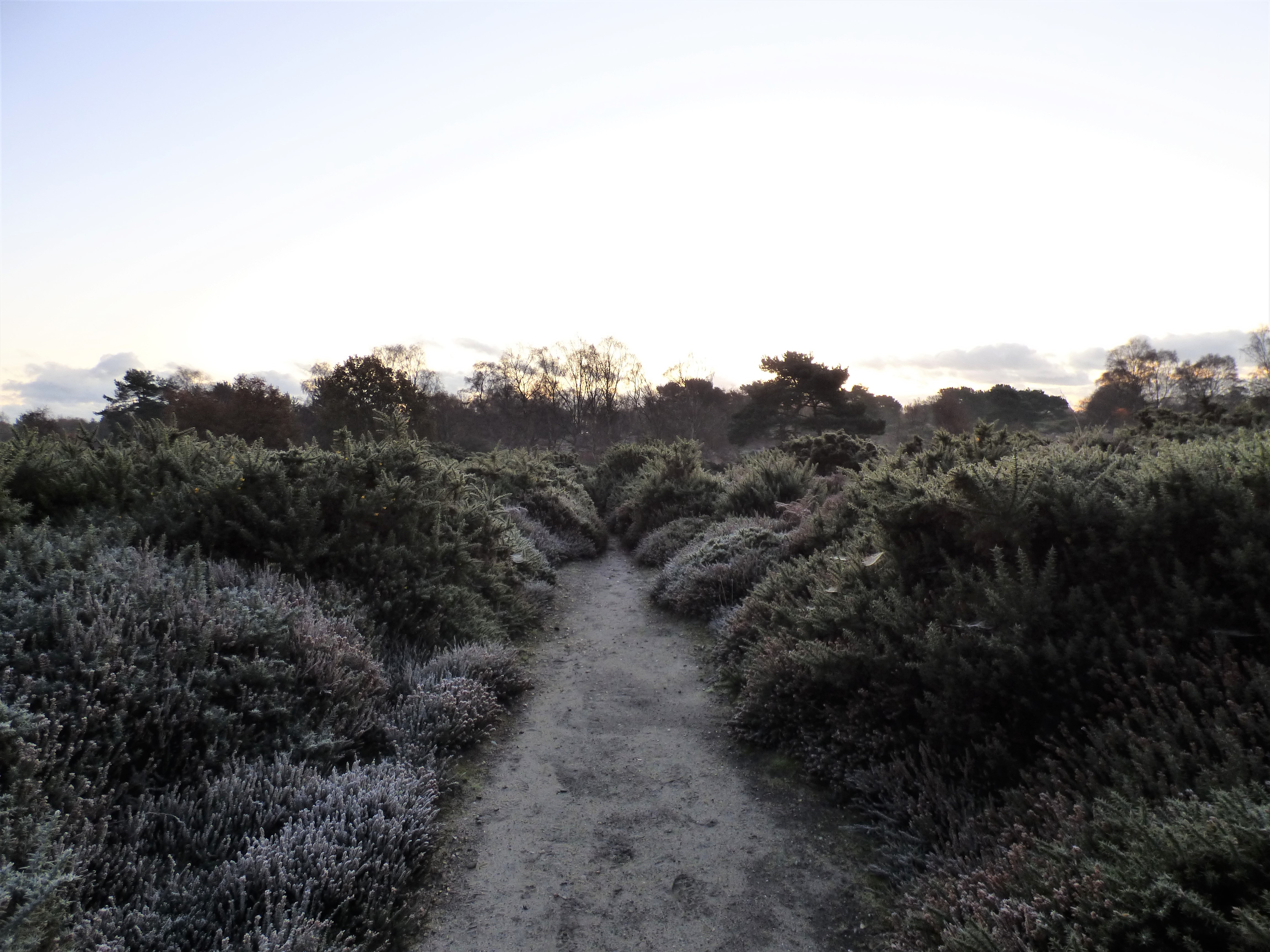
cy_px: 476
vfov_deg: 66.0
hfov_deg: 81.7
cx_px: 635
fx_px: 734
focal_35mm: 20
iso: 160
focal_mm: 3.58
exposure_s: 1/60
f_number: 2.8
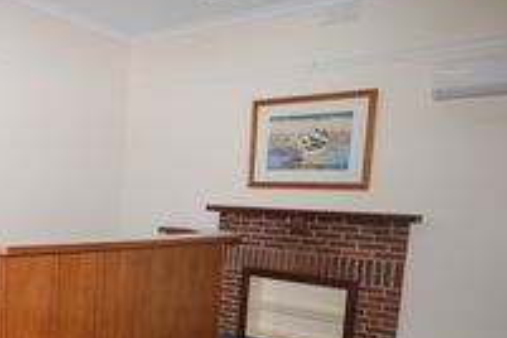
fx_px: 493
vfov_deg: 37.2
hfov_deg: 49.0
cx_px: 58
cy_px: 241
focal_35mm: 35
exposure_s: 1/60
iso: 200
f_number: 4
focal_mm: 10
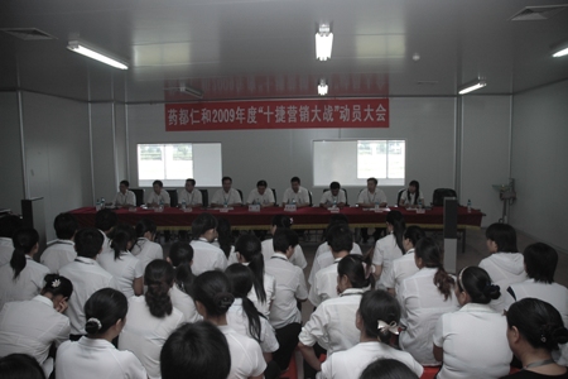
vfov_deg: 47.9
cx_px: 284
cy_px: 190
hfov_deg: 67.4
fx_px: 426
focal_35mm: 27
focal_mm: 18
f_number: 4
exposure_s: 1/60
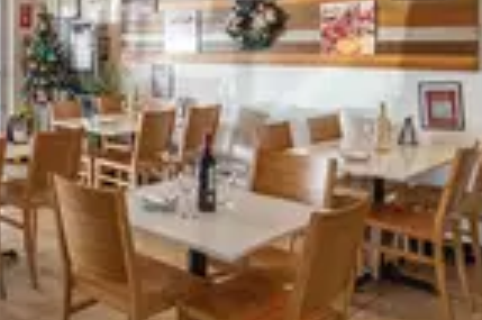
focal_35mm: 42
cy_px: 67
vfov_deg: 31.1
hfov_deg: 42.8
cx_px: 54
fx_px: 562
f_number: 4
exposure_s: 1/160
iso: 1250
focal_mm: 10
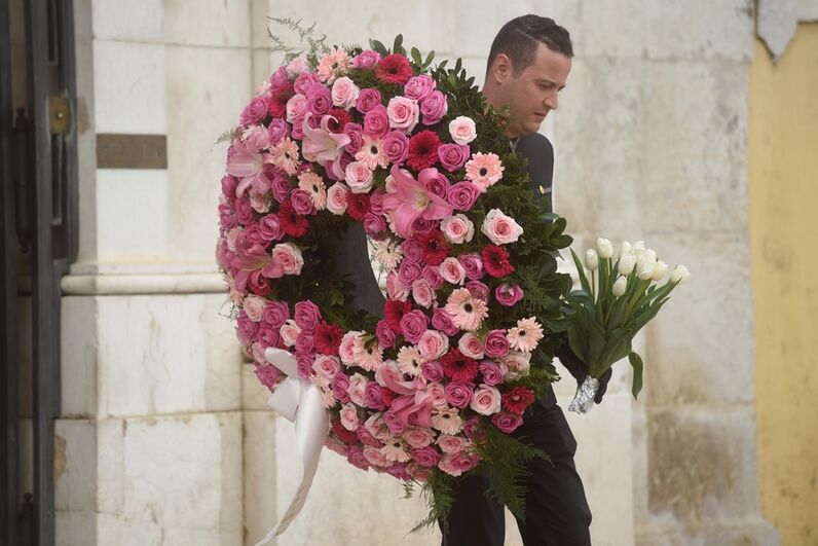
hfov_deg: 11.1
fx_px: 4204
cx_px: 409
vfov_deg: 7.4
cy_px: 273
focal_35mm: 185
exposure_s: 1/640
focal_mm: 185
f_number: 4.5
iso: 250
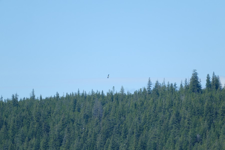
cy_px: 75
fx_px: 3937
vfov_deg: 2.2
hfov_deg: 3.3
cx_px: 112
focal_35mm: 630
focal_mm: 420
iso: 640
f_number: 8
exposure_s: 1/1000
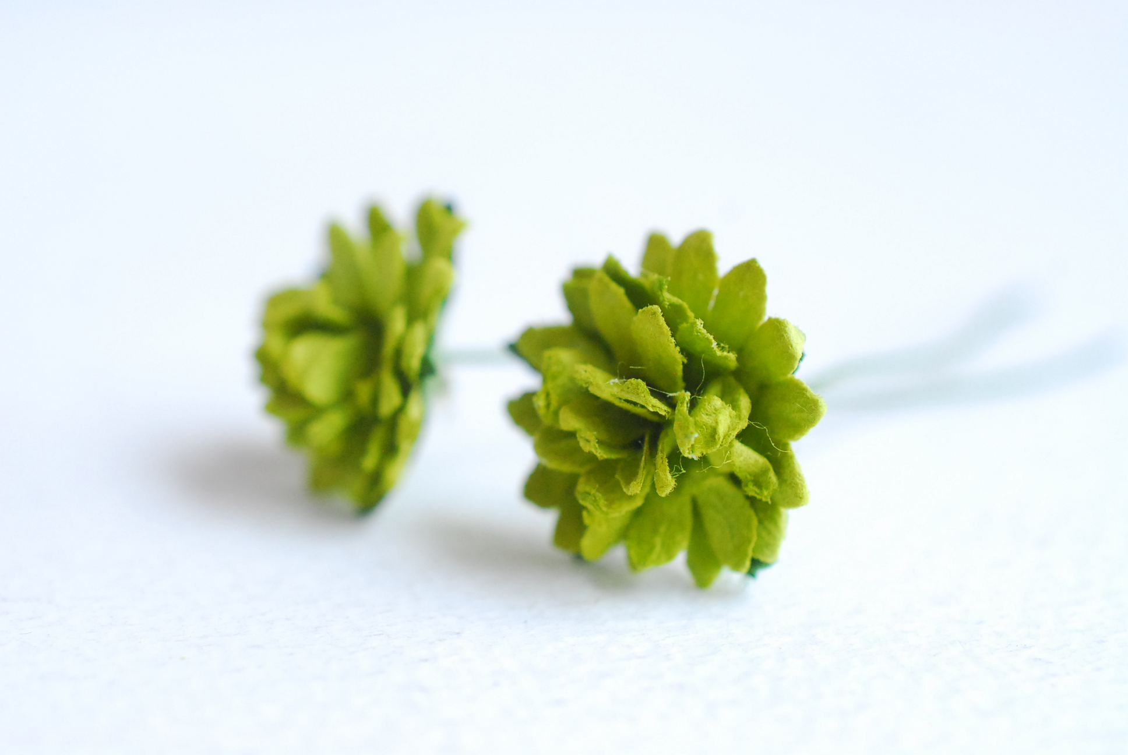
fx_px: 1882
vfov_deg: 22.7
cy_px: 378
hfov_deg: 33.4
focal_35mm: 60
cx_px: 564
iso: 800
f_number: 5.6
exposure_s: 1/200
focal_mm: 40
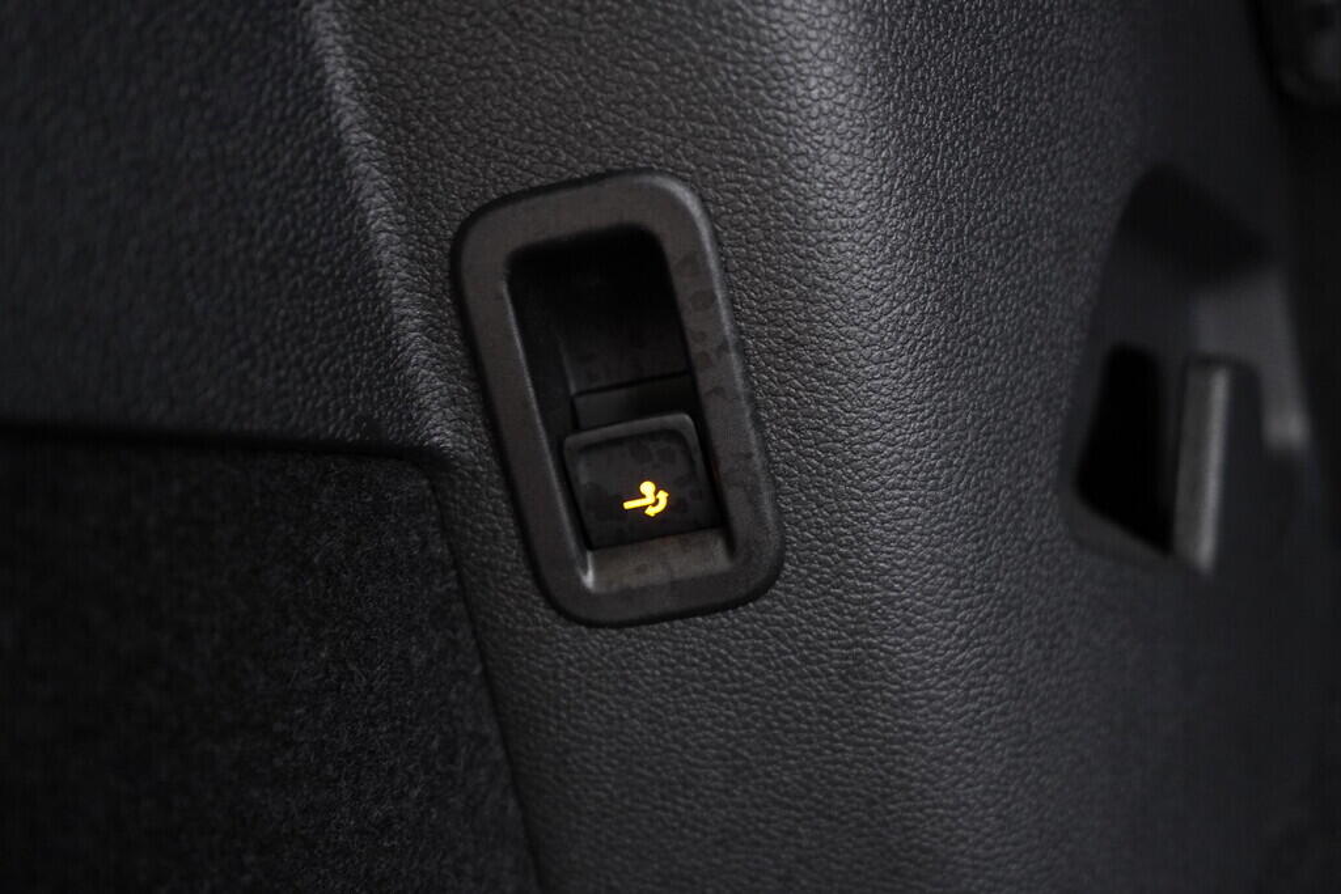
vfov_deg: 36.9
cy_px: 447
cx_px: 670
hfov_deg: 53.1
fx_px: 1341
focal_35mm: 36
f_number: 2.8
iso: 1000
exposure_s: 1/40
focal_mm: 24
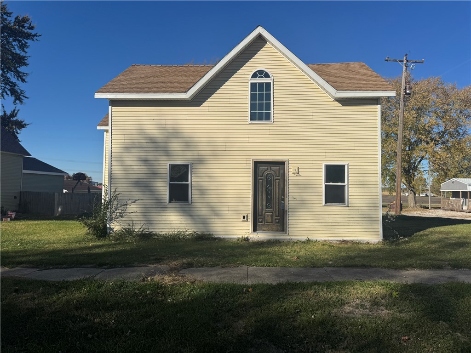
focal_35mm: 24
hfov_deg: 71.6
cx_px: 236
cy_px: 176
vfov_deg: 56.8
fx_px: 327
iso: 80
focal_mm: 6.76
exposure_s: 1/9009
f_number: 1.78
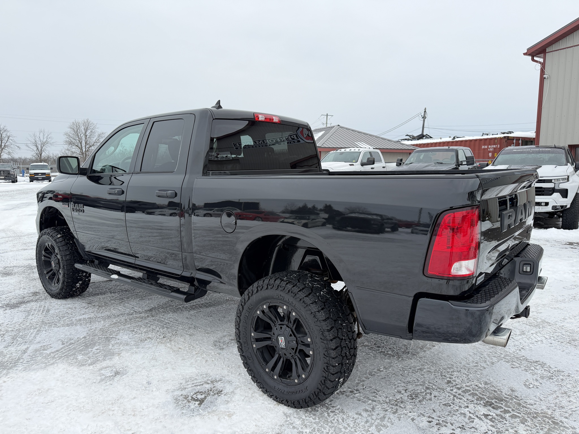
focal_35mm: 24
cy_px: 217
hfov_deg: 71.6
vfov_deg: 56.8
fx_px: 401
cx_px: 290
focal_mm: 6.76
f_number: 1.78
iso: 100
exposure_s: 1/1727
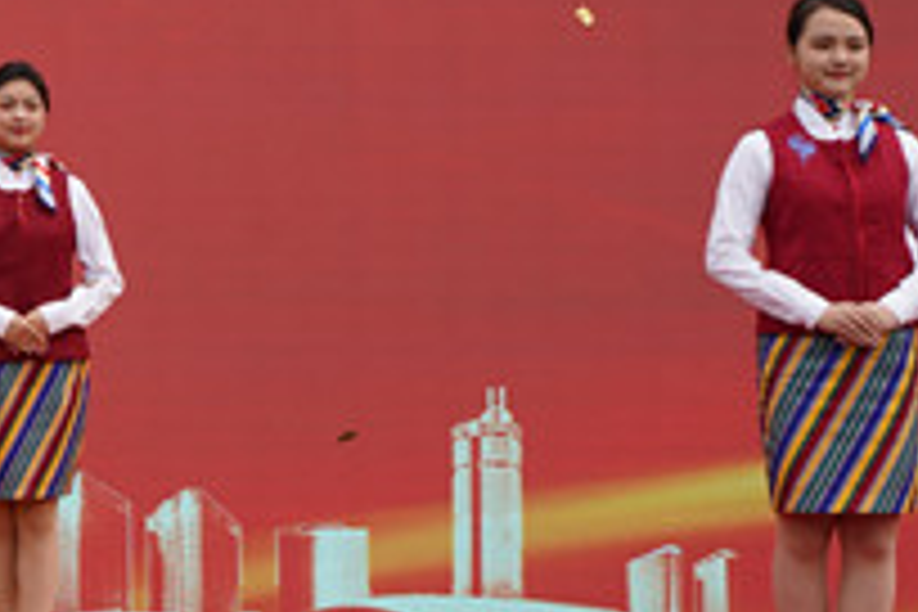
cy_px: 126
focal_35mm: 202
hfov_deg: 9.8
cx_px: -567
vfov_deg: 6.8
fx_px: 5151
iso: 100
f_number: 8
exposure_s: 1/200
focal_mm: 55
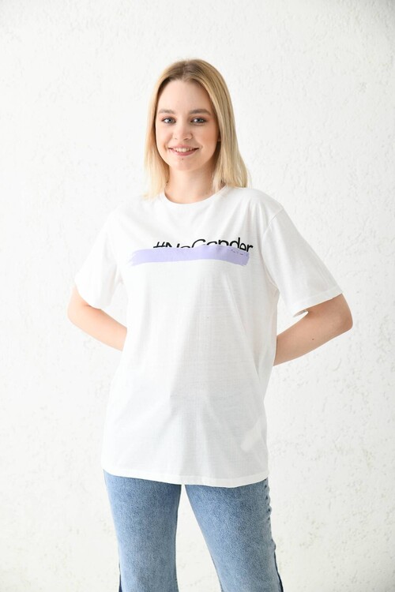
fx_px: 1020
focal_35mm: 62
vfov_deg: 32.4
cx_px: 198
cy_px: 296
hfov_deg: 21.9
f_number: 5.6
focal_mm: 62
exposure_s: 1/160
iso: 100
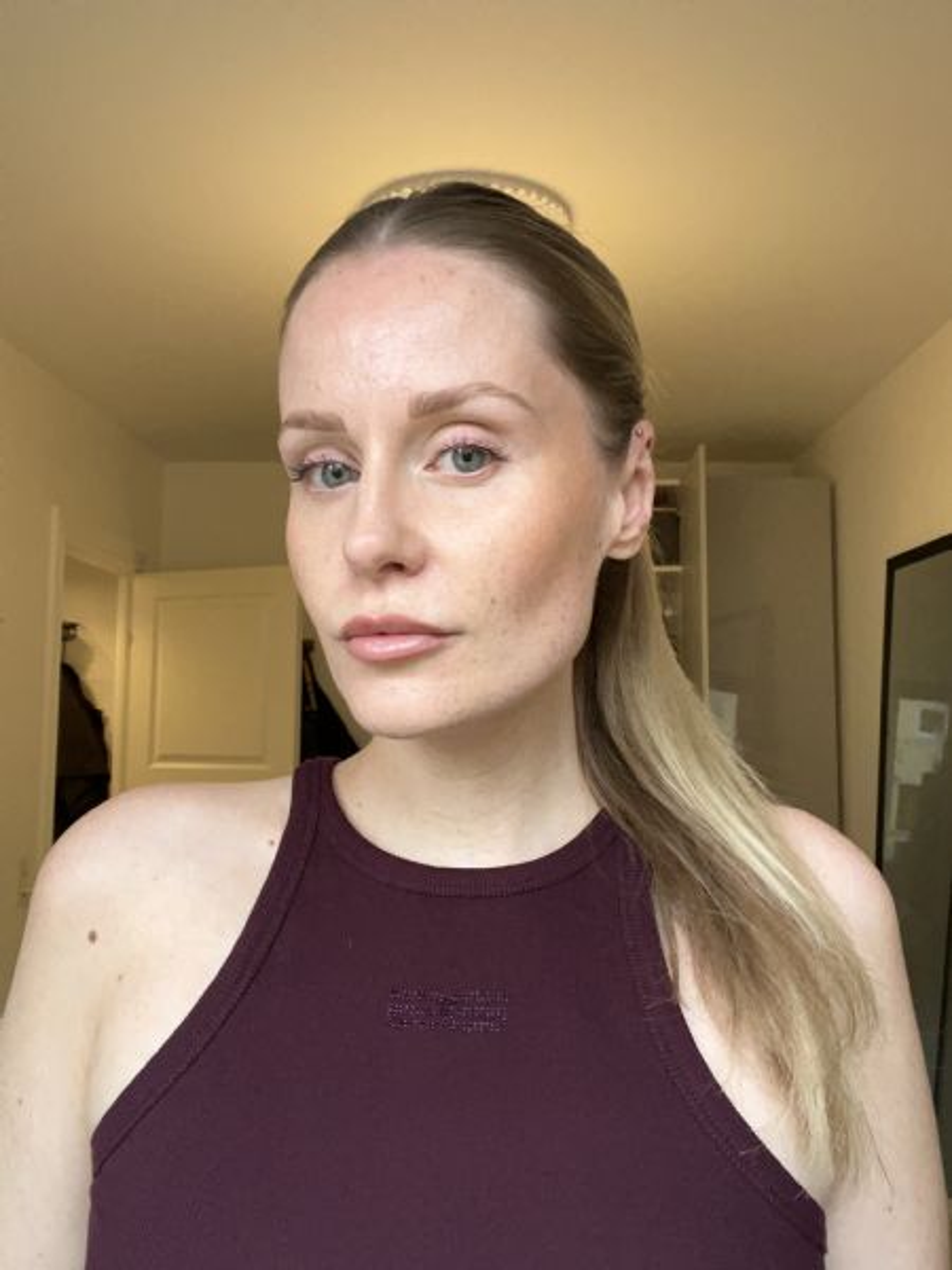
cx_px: 476
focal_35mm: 30
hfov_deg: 46.8
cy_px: 635
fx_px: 1100
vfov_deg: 60.0
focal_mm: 2.71
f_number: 2.2
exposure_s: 1/60
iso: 200
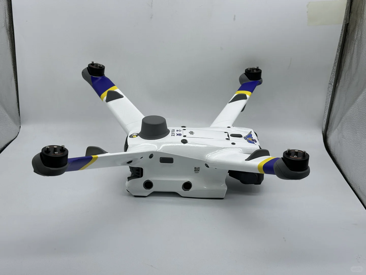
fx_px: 508
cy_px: 138
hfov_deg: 39.7
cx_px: 183
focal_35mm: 48
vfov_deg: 30.3
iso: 64
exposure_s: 1/401
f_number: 1.78
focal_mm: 6.86
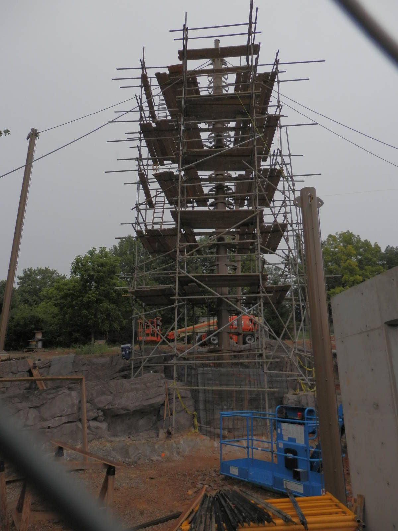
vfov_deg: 69.4
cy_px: 266
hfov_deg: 54.9
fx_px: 383
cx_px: 199
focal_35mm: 25
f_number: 3
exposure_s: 1/800
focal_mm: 4.5
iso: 80
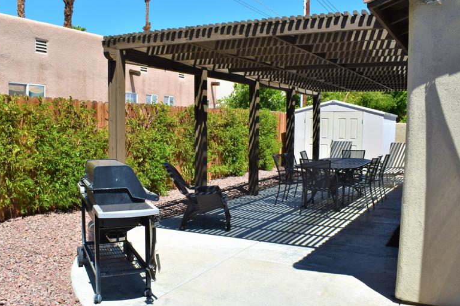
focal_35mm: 36
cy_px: 162
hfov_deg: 53.1
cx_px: 211
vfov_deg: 36.9
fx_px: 460
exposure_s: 1/500
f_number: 11
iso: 320
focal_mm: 18
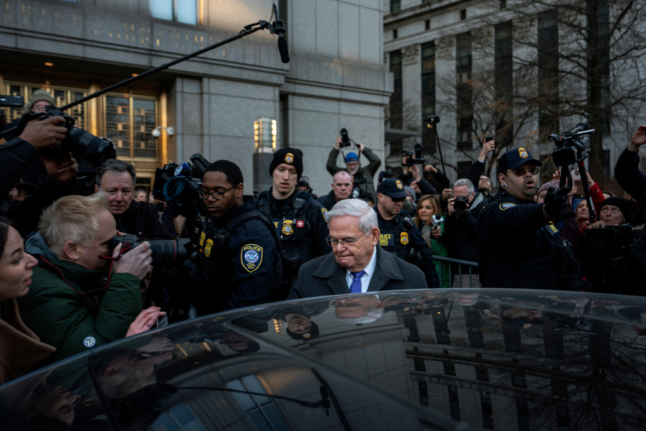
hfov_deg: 63.7
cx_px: 323
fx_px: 520
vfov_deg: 45.0
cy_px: 216
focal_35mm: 29
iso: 125
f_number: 2.8
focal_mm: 29
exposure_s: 1/400
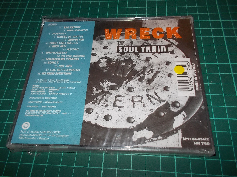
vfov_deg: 48.2
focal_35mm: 29
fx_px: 199
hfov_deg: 61.7
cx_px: 118
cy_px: 88
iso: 200
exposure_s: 1/30
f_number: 3.3
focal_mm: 4.1
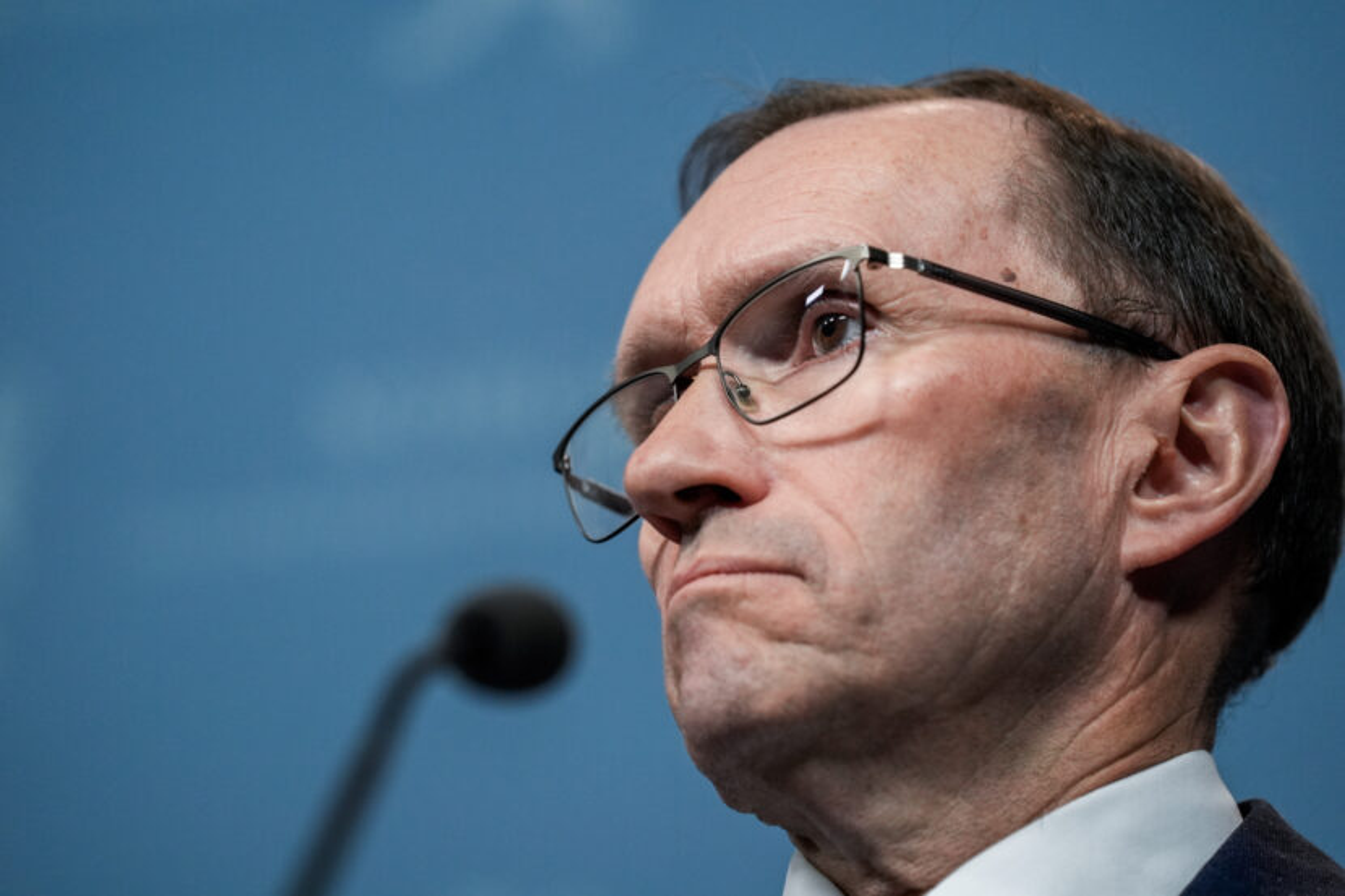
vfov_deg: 7.7
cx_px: 672
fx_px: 6649
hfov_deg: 11.6
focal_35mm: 178
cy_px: 448
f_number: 3.5
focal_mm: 178
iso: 2000
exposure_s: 1/320
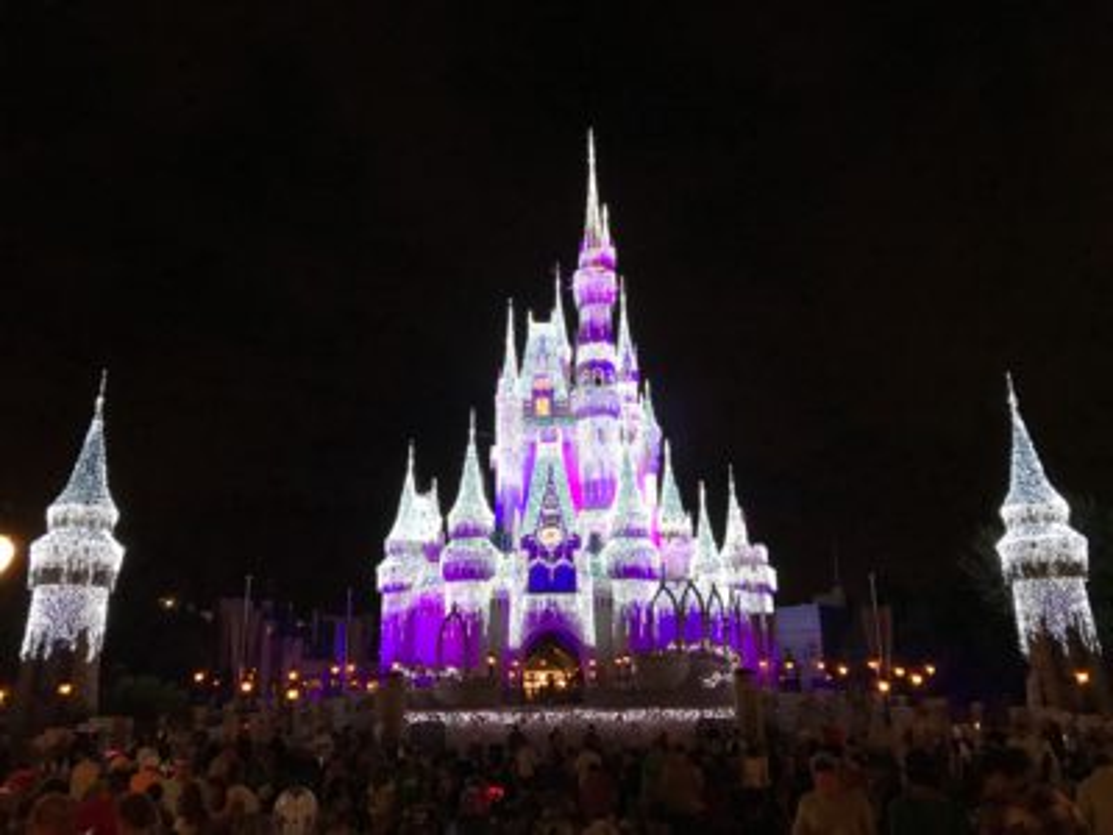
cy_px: 418
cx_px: 556
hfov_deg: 63.4
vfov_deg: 49.7
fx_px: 900
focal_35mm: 28
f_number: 1.8
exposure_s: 1/11
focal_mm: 3.99
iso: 100
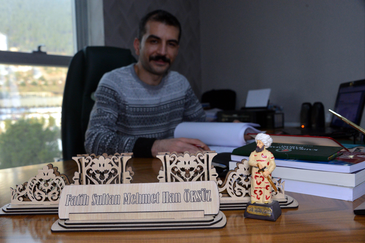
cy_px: 122
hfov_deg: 54.4
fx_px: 355
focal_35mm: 35
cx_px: 182
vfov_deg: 37.9
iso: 3200
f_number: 7.1
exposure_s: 1/200
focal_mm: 35
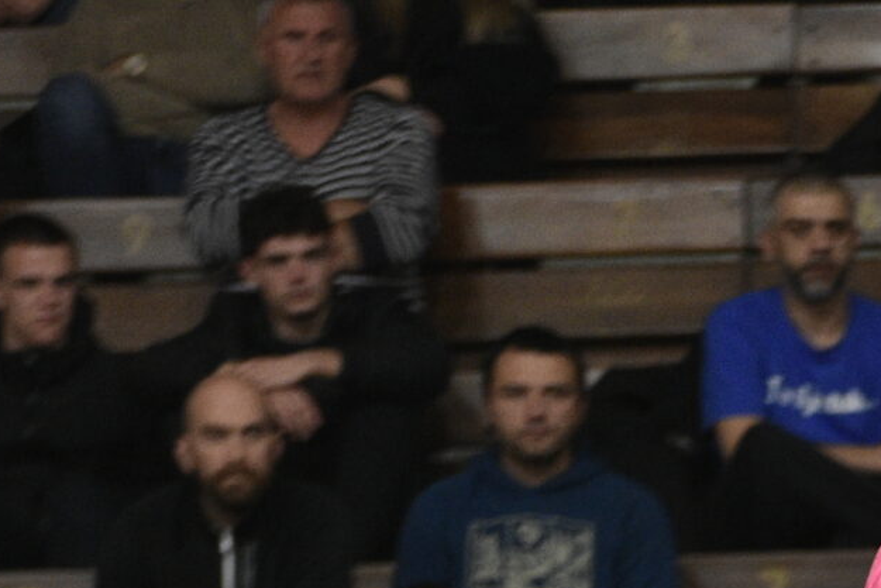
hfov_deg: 3.2
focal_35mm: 645
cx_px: 1538
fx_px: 15788
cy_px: 945
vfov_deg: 2.1
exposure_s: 1/800
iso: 1250
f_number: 2.8
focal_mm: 105
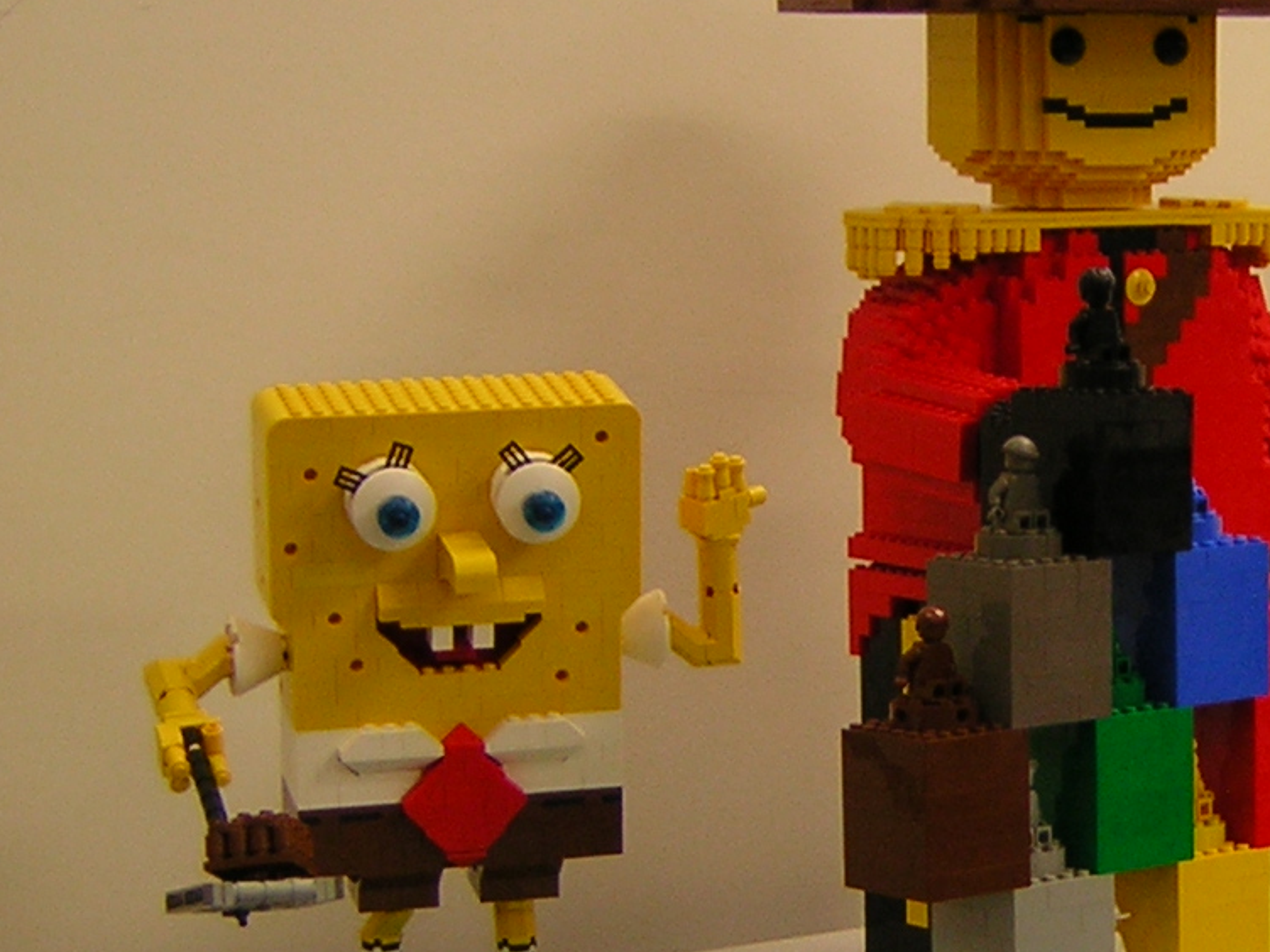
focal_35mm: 115
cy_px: 651
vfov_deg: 12.9
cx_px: 1316
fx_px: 4218
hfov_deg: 16.7
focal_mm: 7.1
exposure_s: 1/5.7
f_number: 3.2
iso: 50
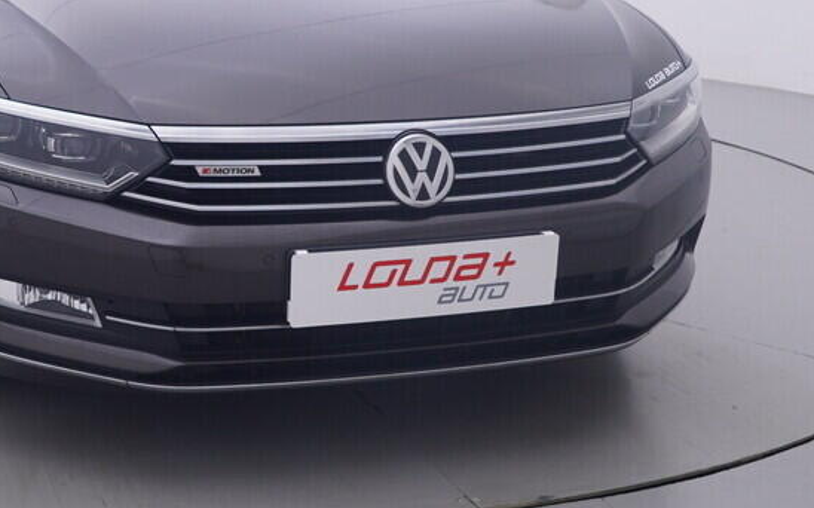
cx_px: 114
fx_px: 1338
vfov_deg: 21.5
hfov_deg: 32.5
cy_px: 226
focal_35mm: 60
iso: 200
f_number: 5
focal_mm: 15
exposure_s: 1/80
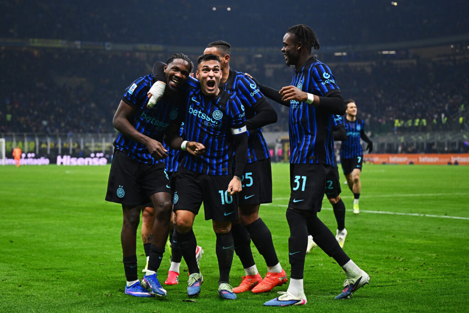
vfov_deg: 19.5
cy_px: 156
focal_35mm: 70
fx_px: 912
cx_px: 234
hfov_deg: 28.8
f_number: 2.8
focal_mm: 70
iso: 1600
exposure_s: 1/1600
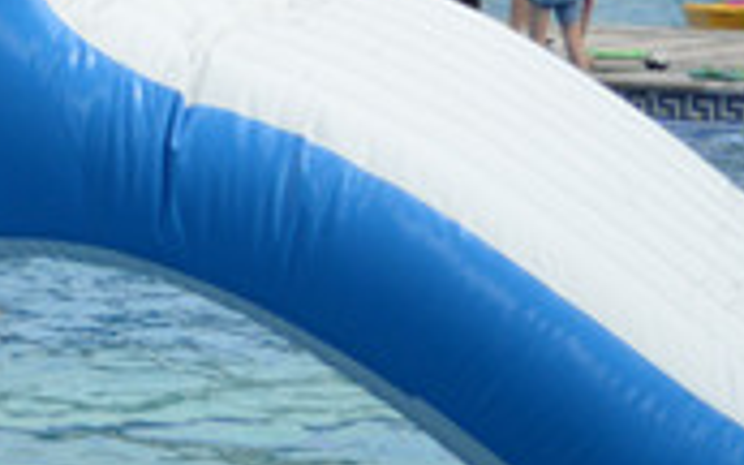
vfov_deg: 7.3
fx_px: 3507
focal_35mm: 173
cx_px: -305
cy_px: -446
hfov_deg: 11.7
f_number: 4.2
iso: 400
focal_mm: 28
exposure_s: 1/1600
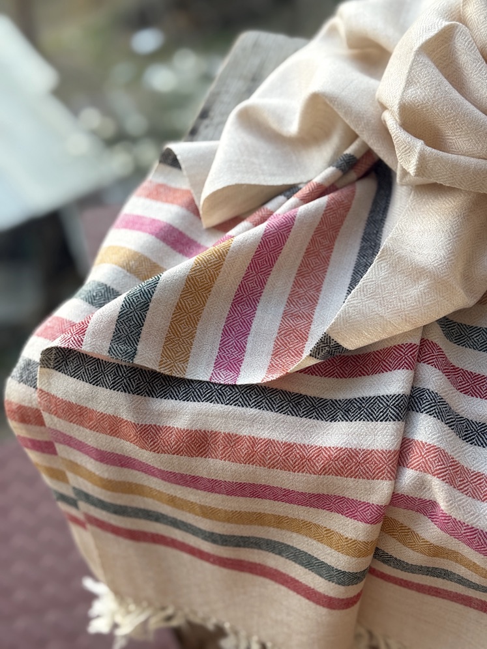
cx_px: 244
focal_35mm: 48
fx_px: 900
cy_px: 324
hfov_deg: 30.3
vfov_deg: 39.7
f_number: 1.78
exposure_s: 1/522
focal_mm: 6.76
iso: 64
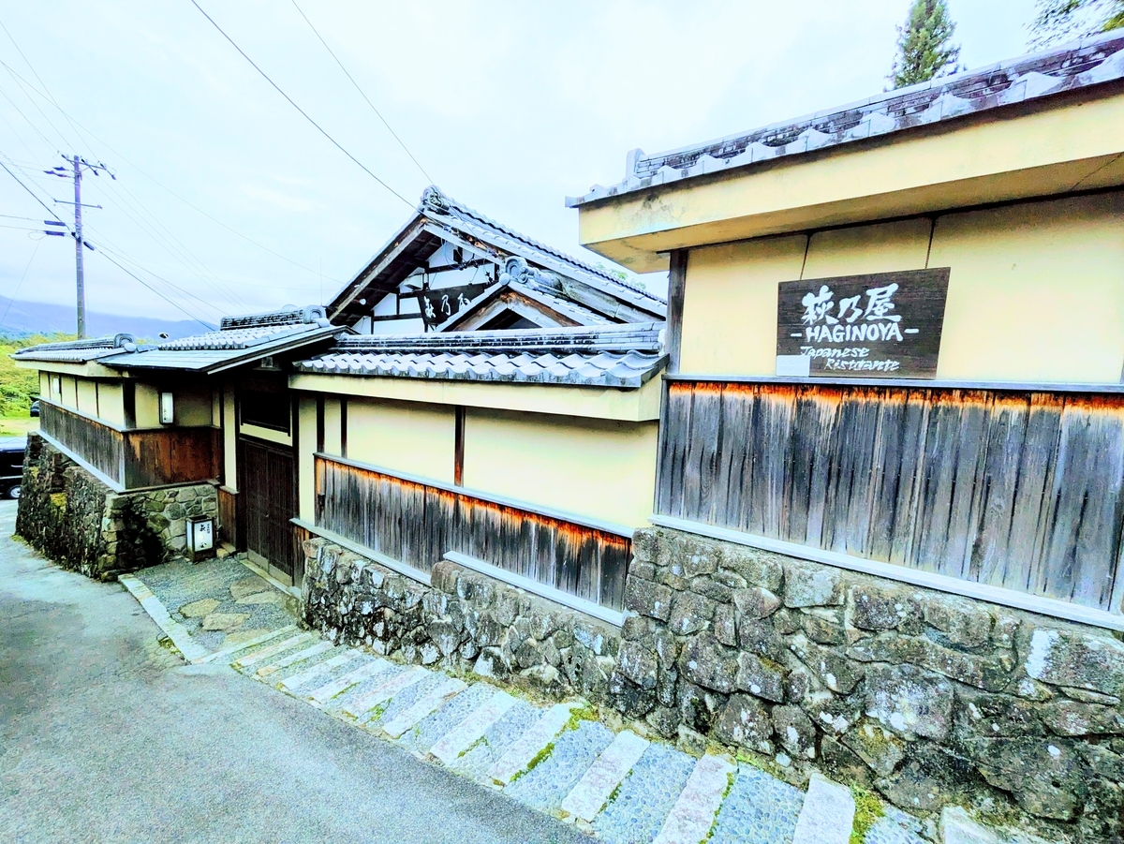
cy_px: 422
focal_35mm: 14
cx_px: 562
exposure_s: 1/2532
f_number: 2.2
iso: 50
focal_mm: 1.83
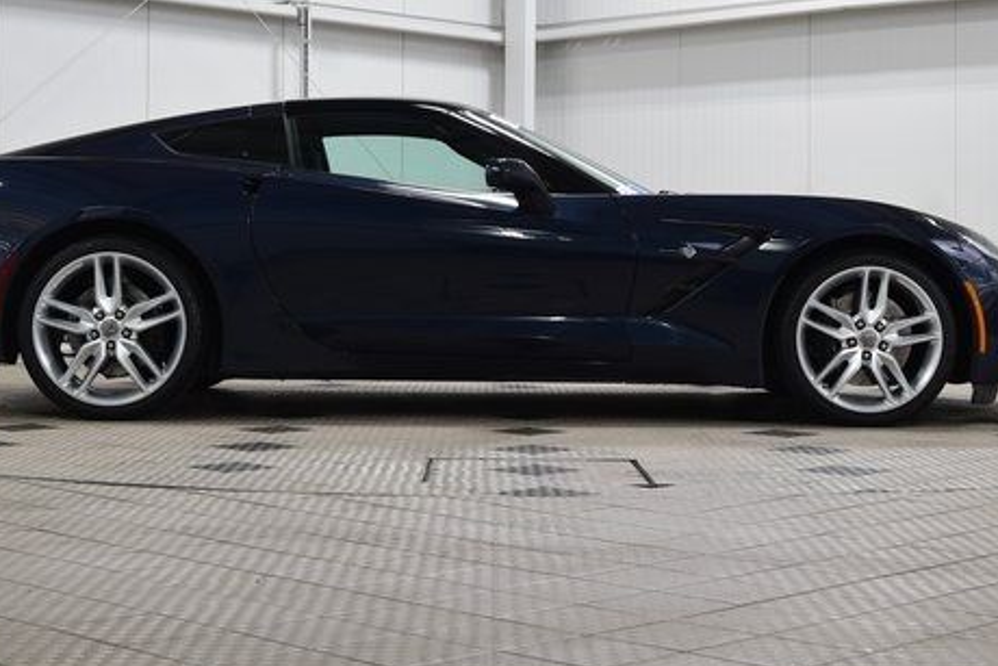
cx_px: 497
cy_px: 253
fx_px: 1969
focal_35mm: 71
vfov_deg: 19.2
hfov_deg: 28.4
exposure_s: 1/15
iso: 400
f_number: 6.3
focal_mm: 34
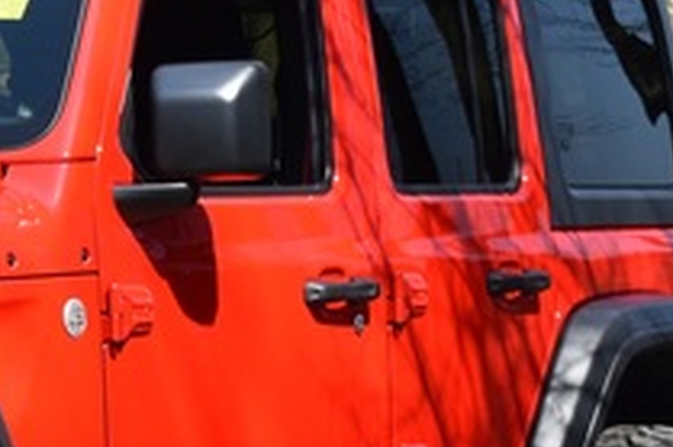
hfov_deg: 8.8
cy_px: 484
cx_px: -229
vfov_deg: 5.9
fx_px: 4319
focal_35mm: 231
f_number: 7.1
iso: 400
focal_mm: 35
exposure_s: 1/200
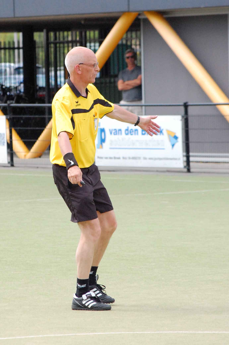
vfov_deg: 10.2
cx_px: 114
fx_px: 1936
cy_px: 172
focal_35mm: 202
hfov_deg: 6.8
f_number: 7.1
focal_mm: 135
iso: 1600
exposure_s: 1/1250
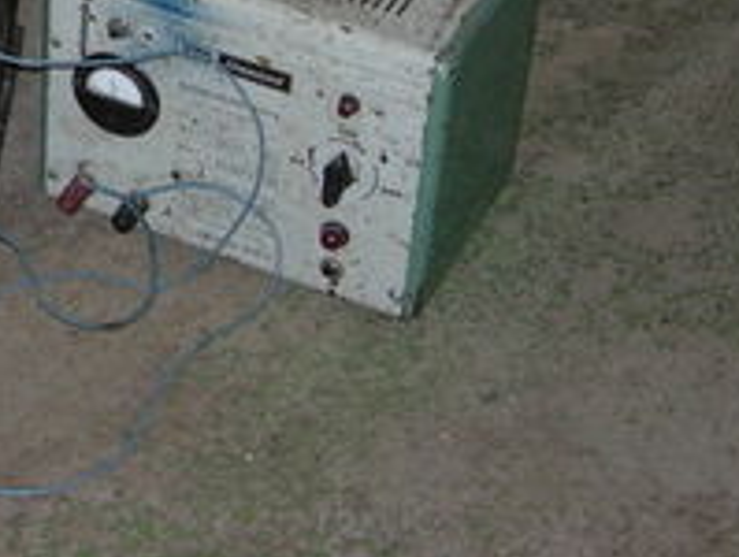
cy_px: 26
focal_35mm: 122
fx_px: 2609
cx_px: -100
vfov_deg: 12.1
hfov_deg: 15.6
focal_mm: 7.8
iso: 79
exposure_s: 1/64
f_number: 2.8
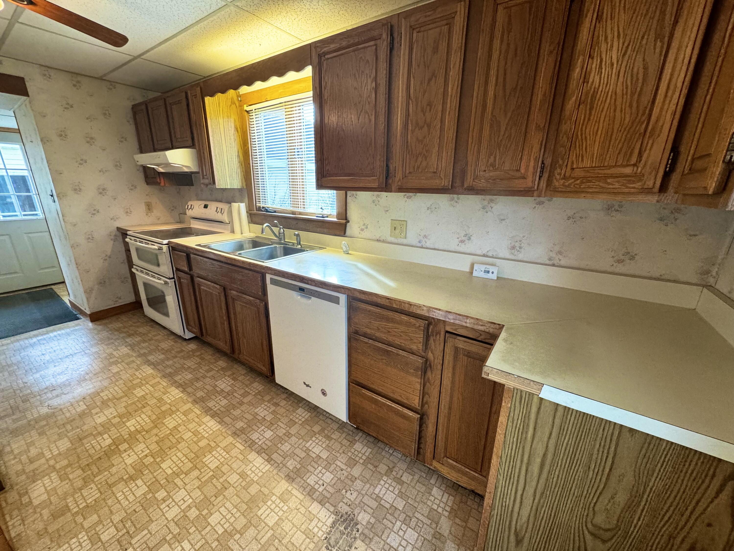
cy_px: 276
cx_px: 367
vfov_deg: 85.7
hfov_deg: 102.1
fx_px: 297
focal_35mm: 14
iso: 250
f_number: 2.2
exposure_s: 1/60
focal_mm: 2.22
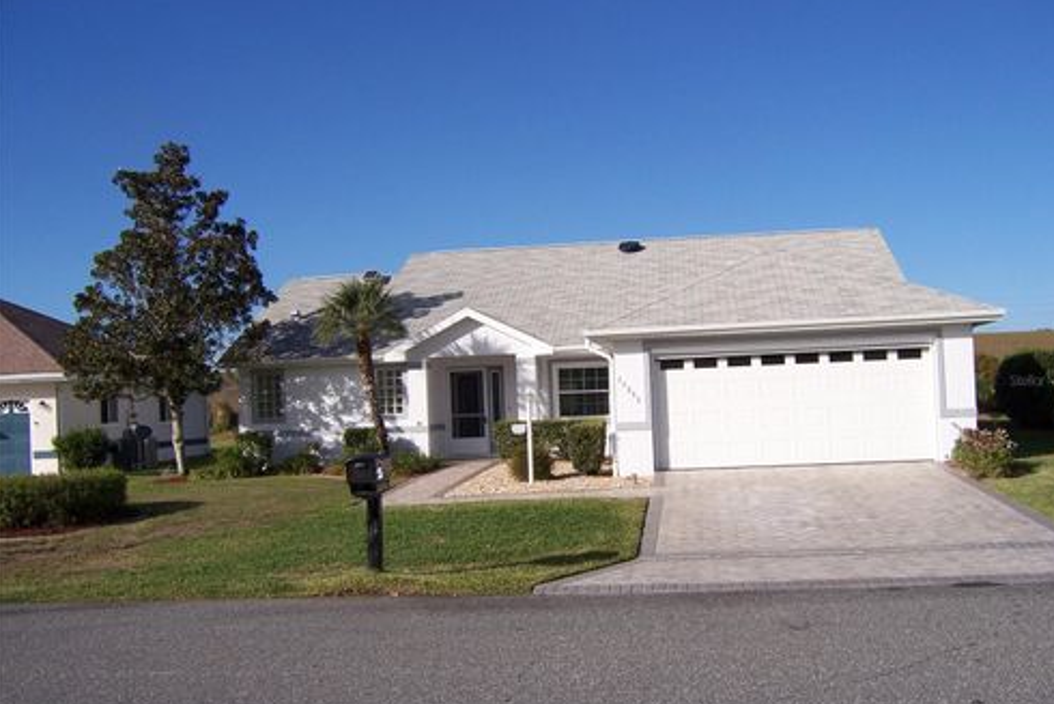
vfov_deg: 37.9
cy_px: 380
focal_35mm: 35
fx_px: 1025
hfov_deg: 54.4
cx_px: 536
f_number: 4
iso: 80
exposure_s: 1/1000
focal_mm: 5.5
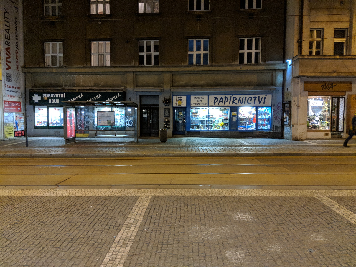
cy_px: 134
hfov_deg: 65.3
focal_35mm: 27
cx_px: 178
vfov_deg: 51.4
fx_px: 278
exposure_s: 1/33.4
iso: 400
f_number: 1.8
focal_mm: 4.44
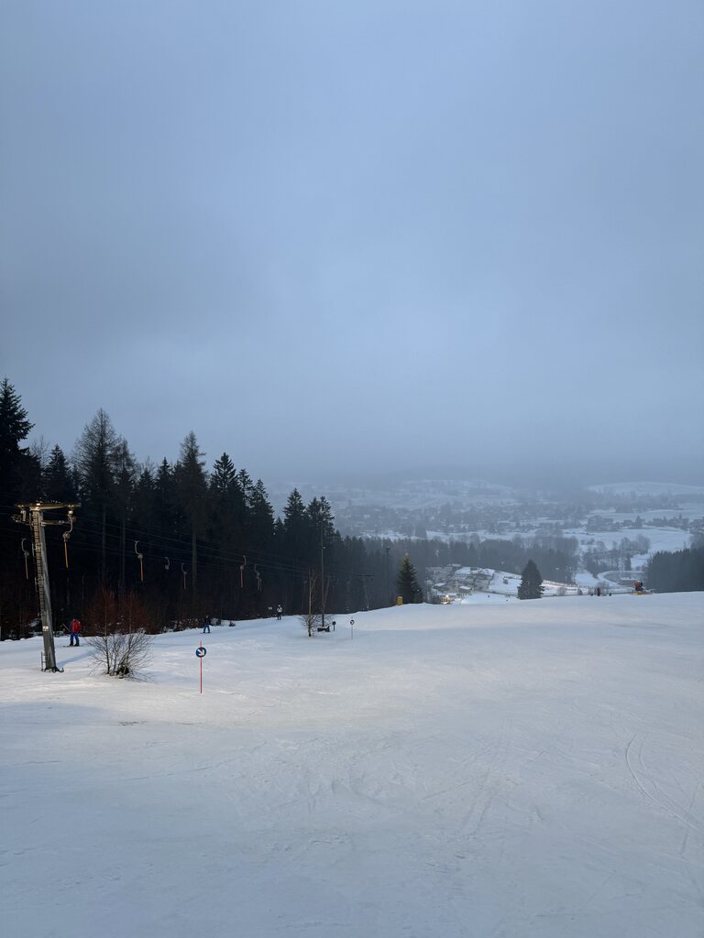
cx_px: 352
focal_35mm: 24
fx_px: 651
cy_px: 469
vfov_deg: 71.6
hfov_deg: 56.8
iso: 125
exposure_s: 1/100
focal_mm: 6.86
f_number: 1.78
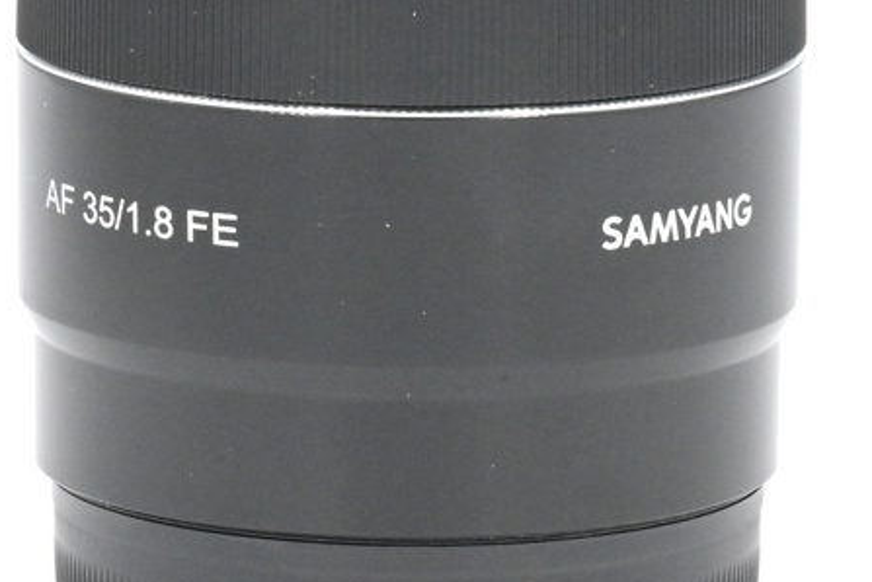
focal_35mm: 235
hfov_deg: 8.8
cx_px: 419
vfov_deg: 5.8
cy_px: 134
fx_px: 5692
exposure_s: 1/80
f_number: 25
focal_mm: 105
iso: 640
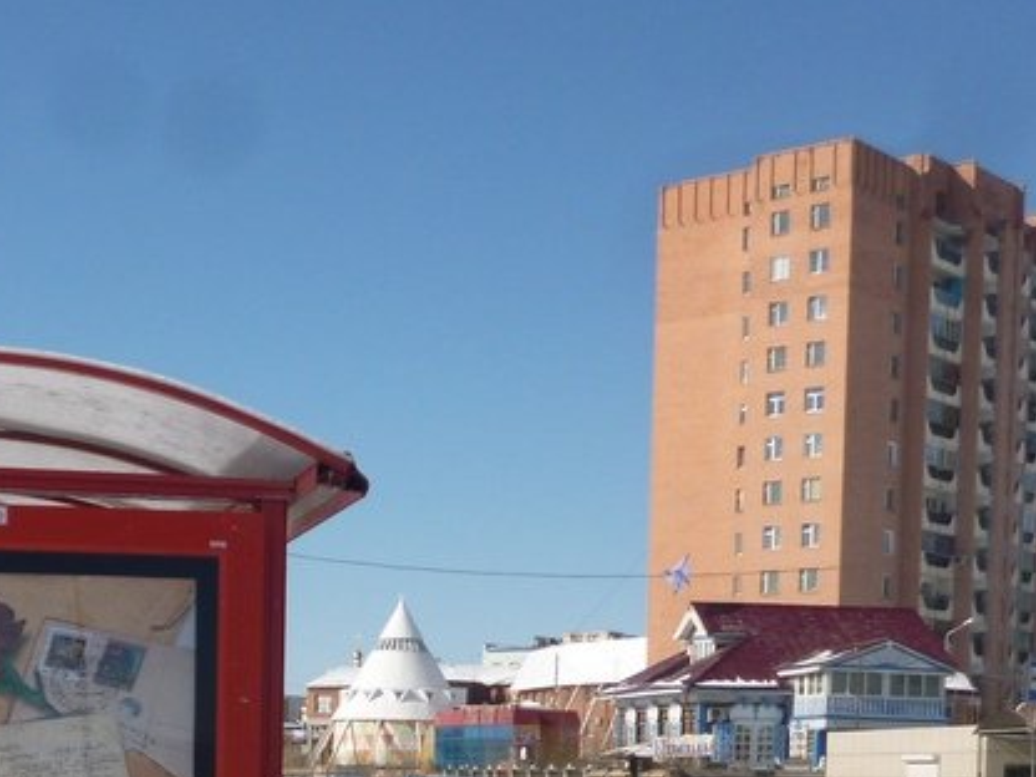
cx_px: 204
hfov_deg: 27.6
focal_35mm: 69
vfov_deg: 20.1
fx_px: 2065
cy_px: 911
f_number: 9
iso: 100
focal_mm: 5
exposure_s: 1/200
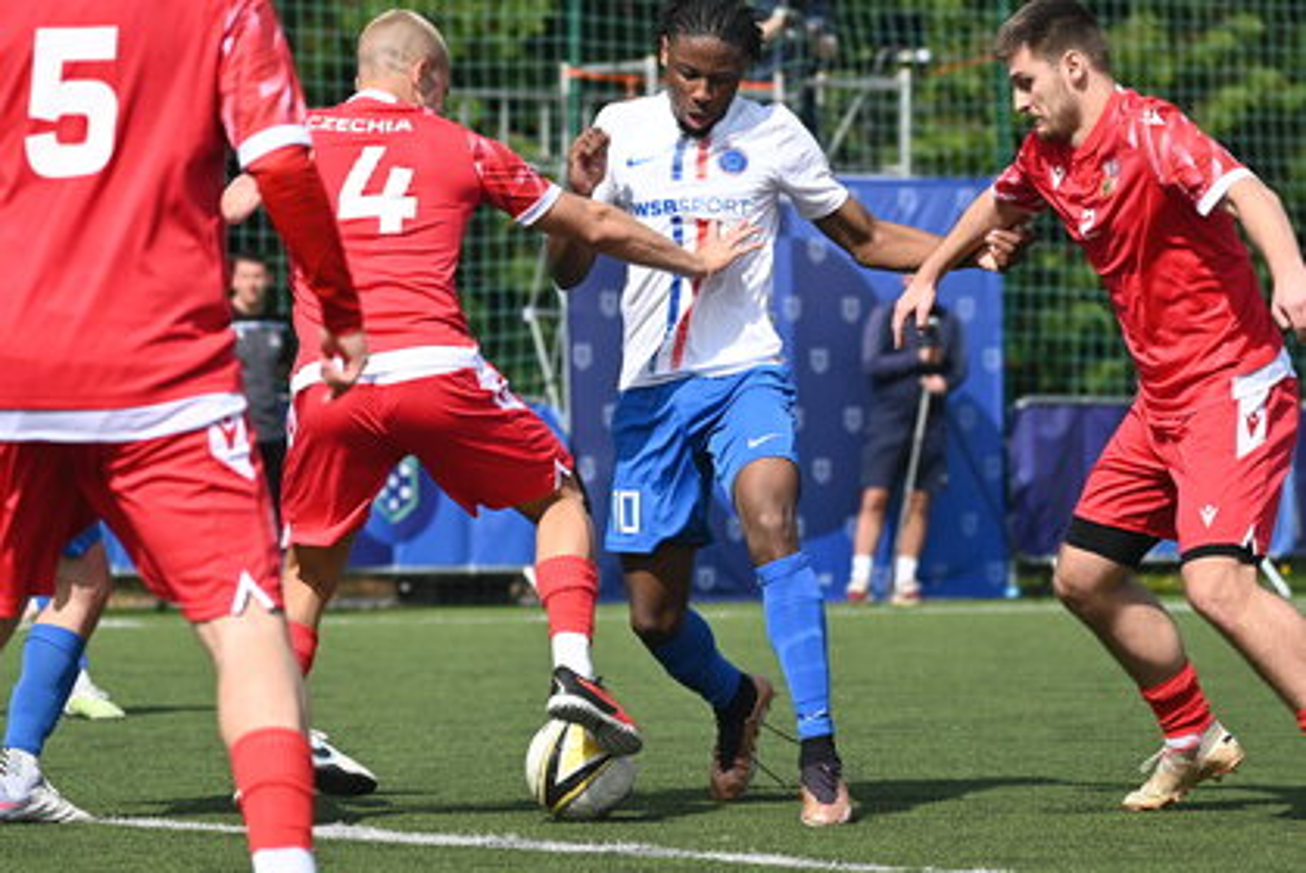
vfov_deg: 7.3
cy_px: 436
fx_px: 6807
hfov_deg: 11.0
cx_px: 653
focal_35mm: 188
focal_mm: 125
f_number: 4
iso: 900
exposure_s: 1/4000
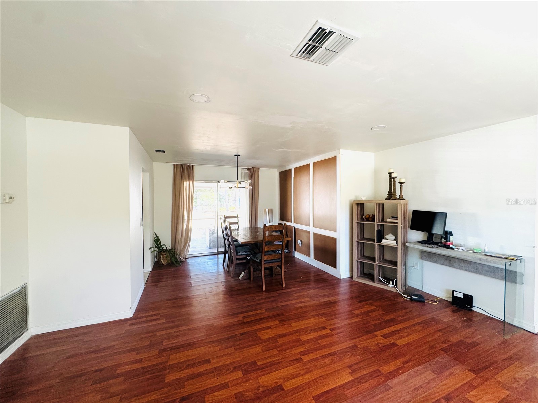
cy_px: 202
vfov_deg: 85.7
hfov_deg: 102.1
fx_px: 218
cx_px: 269
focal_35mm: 14
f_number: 2.2
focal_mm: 2.22
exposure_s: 1/99
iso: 200
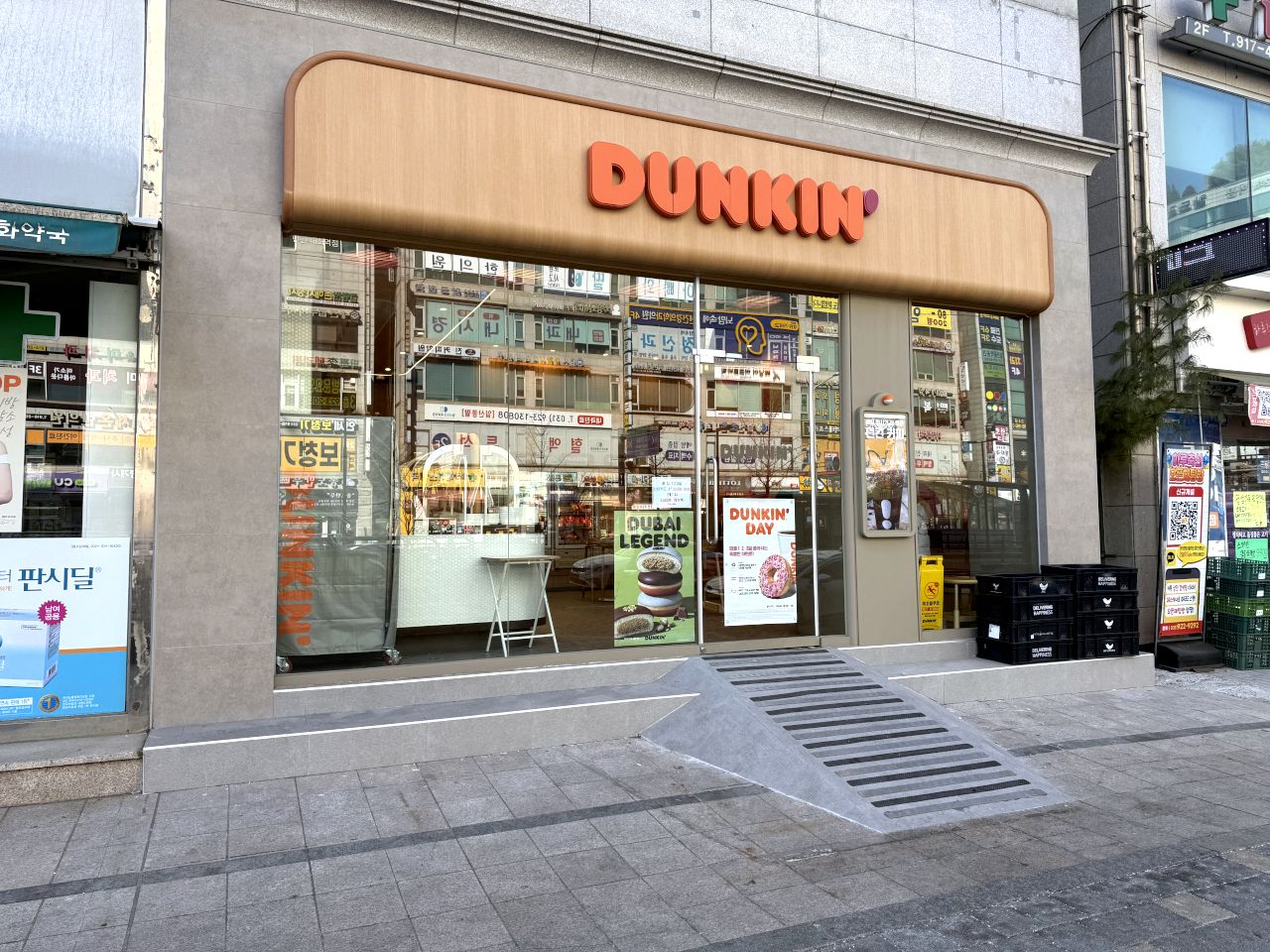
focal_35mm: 24
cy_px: 476
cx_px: 635
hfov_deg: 71.6
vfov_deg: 56.8
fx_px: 881
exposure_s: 1/920
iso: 80
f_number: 1.78
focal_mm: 6.76
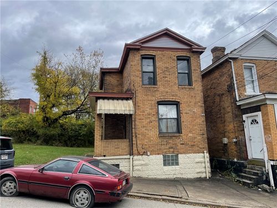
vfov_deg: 53.1
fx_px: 208
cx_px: 138
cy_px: 104
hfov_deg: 67.3
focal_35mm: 26
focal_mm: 4.2
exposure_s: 1/1024
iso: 32
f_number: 1.6
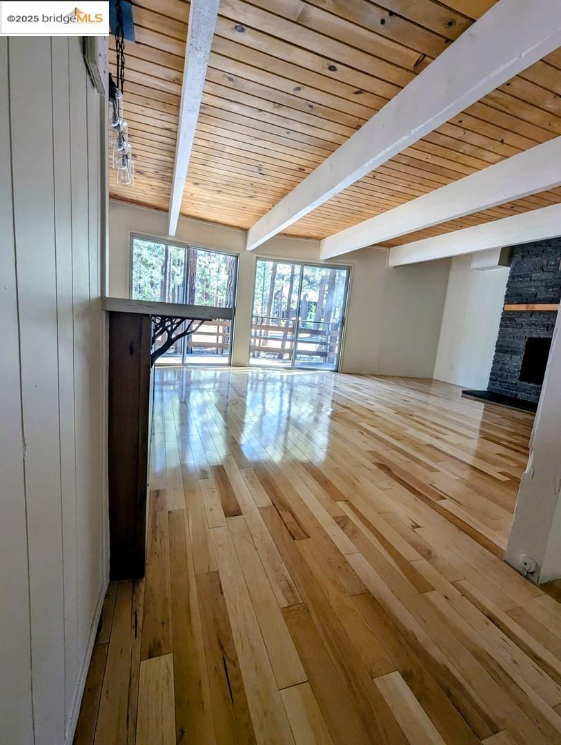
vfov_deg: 106.1
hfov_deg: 90.1
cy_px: 372
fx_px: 280
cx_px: 280
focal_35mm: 13
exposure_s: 1/45.8
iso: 44
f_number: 2.2
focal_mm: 1.95
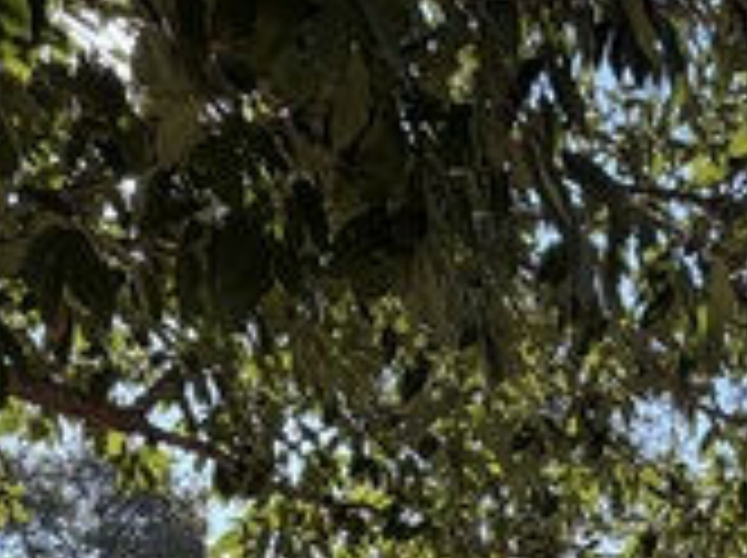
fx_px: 1164
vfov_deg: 20.0
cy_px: 990
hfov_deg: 33.9
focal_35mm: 54
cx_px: 652
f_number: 2.2
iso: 40
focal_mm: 2.22
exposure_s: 1/535
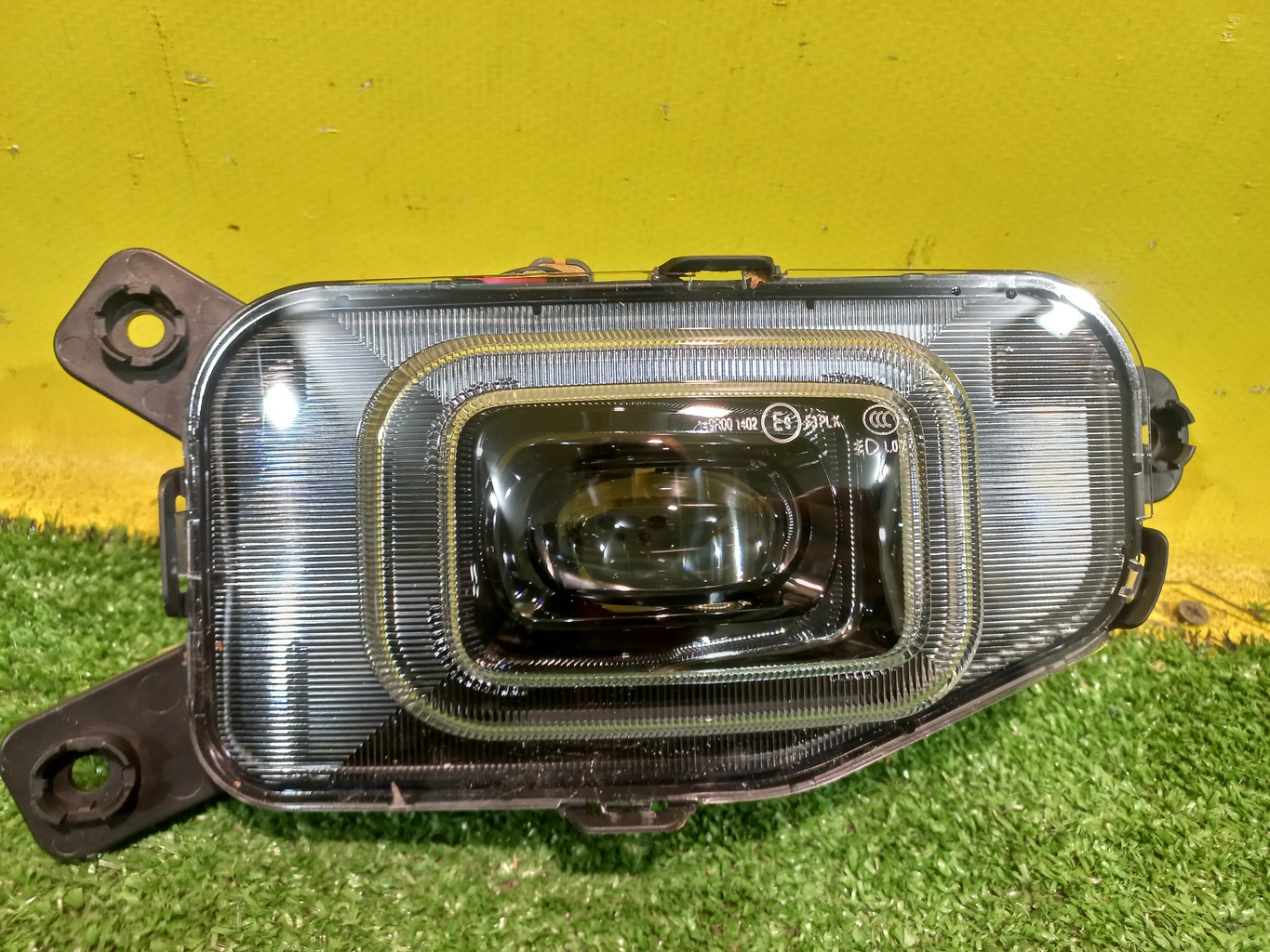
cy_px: 476
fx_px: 917
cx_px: 635
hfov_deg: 69.4
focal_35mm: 25
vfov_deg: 54.9
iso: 250
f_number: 1.8
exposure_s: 1/33
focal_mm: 4.6
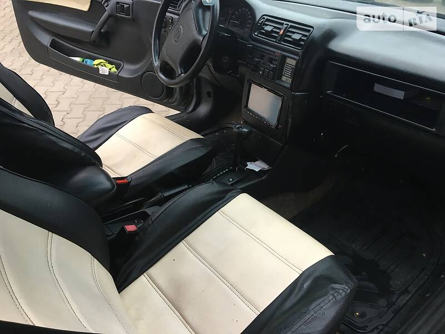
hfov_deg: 61.7
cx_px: 222
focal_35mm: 29
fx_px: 373
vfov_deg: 48.2
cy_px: 167
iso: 80
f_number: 2.2
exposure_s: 1/33
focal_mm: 4.2
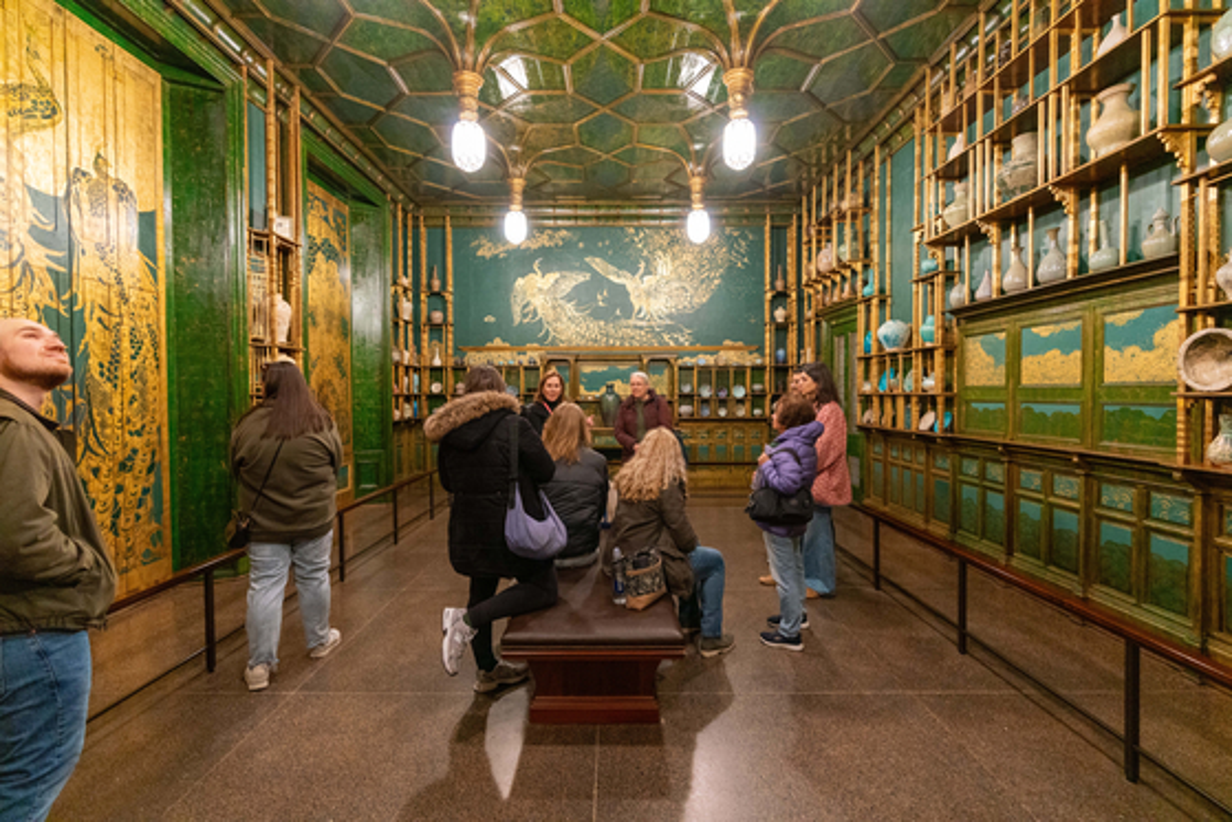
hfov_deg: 96.7
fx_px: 548
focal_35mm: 16
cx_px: 616
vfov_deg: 73.8
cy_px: 411
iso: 4000
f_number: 2.8
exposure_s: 1/30
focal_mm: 16
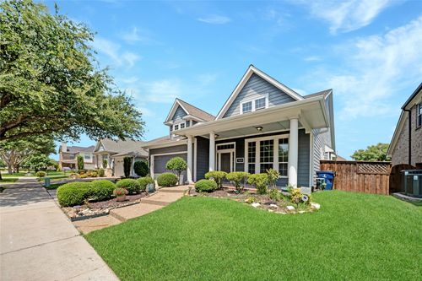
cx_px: 211
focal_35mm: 12
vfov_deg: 90.0
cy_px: 140
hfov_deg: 112.6
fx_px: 141
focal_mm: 12
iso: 100
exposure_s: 1/100
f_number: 11
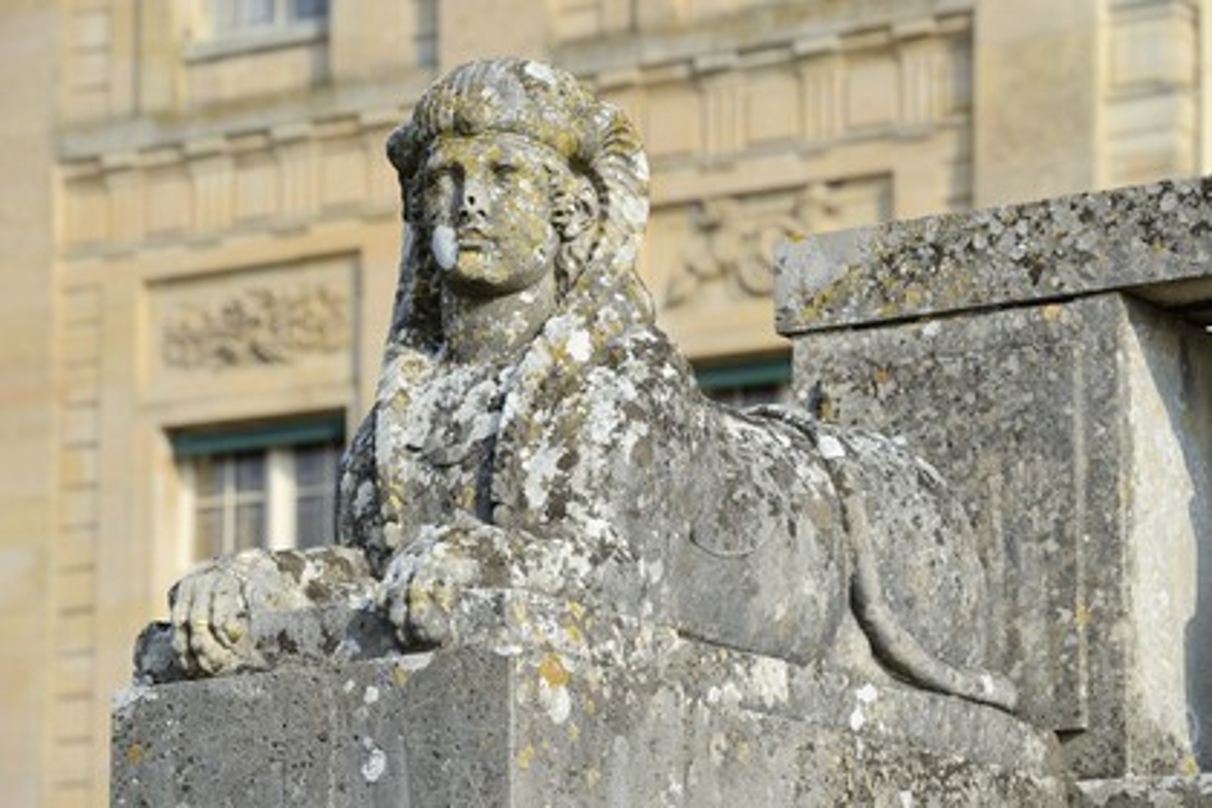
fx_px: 5386
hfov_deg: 12.8
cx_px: 606
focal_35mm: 160
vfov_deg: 8.6
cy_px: 404
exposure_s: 1/320
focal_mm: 160
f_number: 9
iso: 200
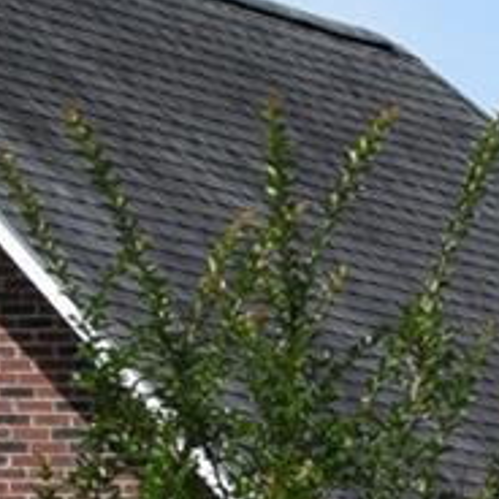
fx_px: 5545
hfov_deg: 4.9
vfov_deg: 5.1
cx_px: 1397
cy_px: 1016
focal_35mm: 340
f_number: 10
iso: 200
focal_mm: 24
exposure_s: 1/400
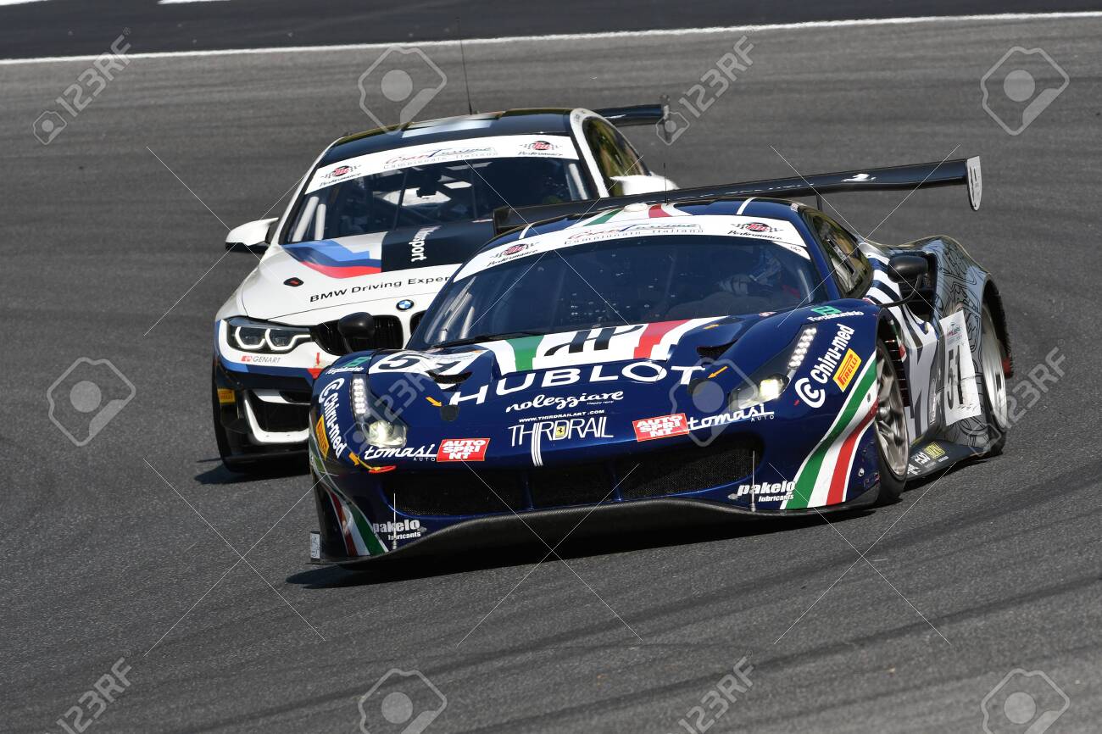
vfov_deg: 3.1
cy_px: 367
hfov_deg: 4.6
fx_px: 13771
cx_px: 551
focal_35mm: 450
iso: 200
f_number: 8
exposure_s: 1/1000
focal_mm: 300
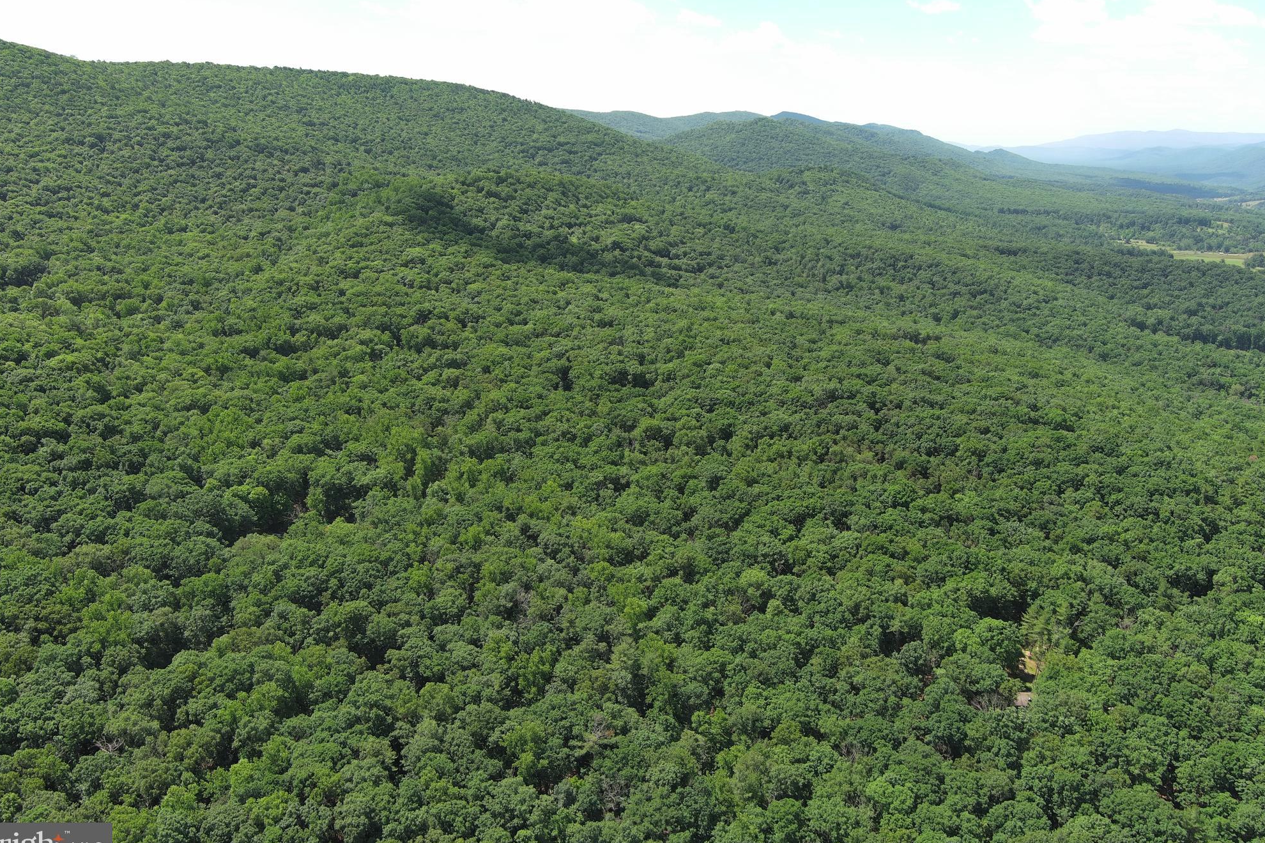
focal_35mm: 30
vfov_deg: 43.6
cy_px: 433
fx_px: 1054
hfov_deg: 61.9
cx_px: 625
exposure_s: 1/633
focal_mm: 10.57
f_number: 2.8
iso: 100
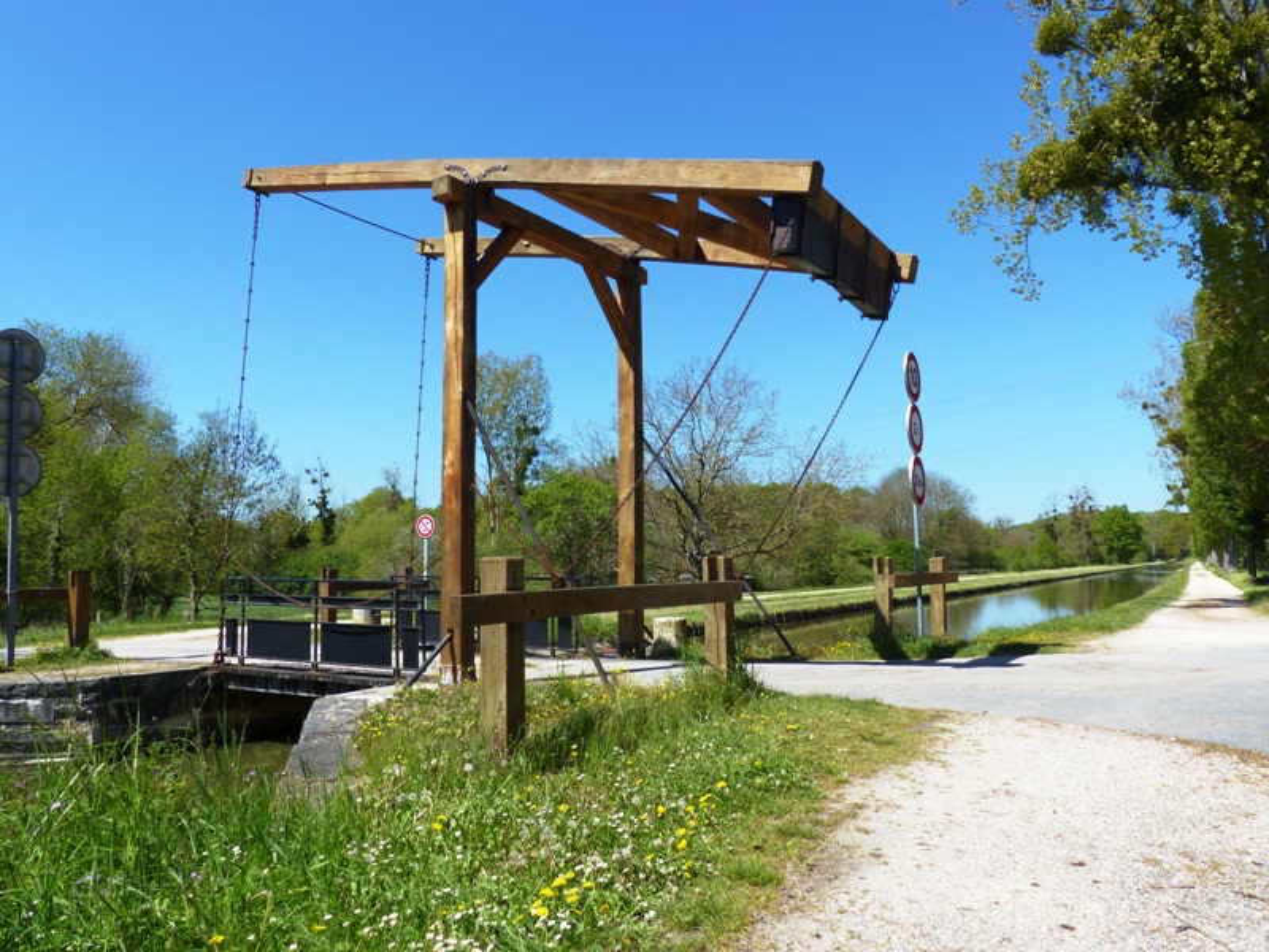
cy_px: 476
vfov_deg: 49.7
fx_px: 1026
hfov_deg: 63.4
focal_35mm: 28
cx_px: 634
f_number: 3.2
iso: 100
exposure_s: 1/1600
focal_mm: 5
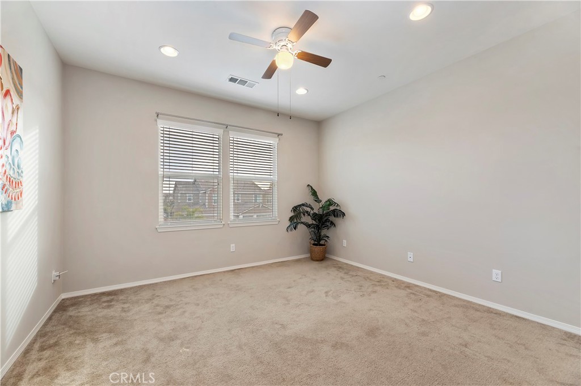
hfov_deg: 104.3
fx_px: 226
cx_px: 290
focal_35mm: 14
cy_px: 193
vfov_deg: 81.1
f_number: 10
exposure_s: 1/10
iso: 500
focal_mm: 14
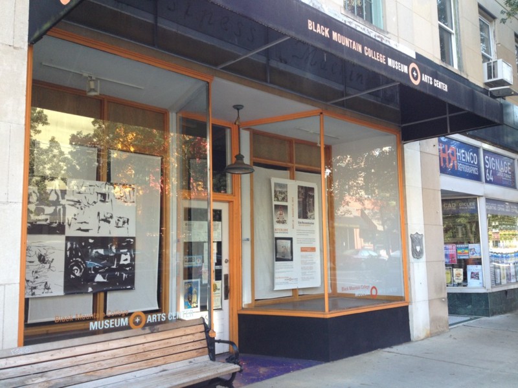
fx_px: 524
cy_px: 194
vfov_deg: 40.7
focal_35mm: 35
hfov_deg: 52.6
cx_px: 259
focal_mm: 4.28
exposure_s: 1/120
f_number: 2.4
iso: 64
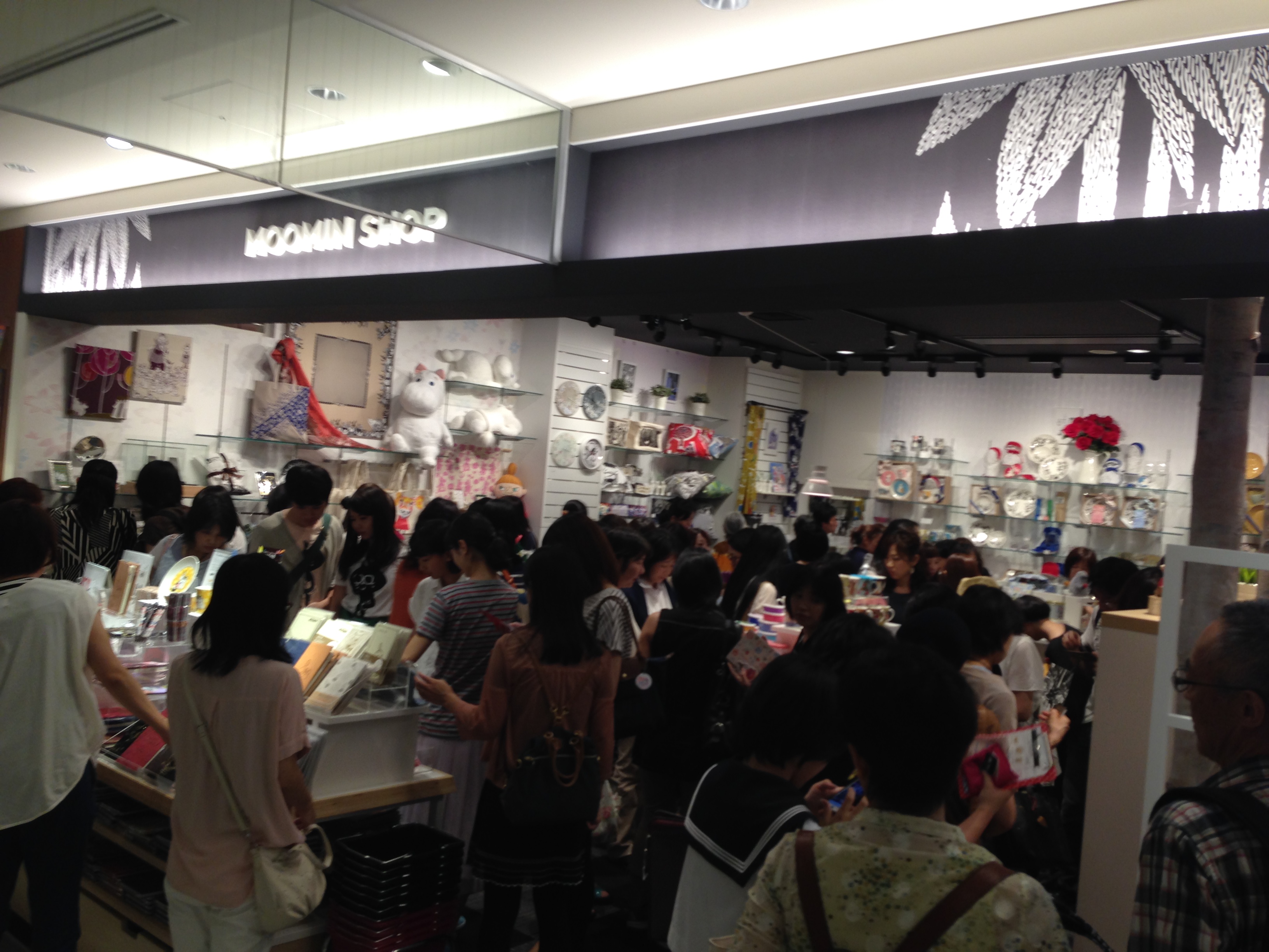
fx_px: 1210
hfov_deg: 55.4
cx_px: 634
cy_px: 476
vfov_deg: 42.9
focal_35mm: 33
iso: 50
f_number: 2.4
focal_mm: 4.12
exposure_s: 1/30
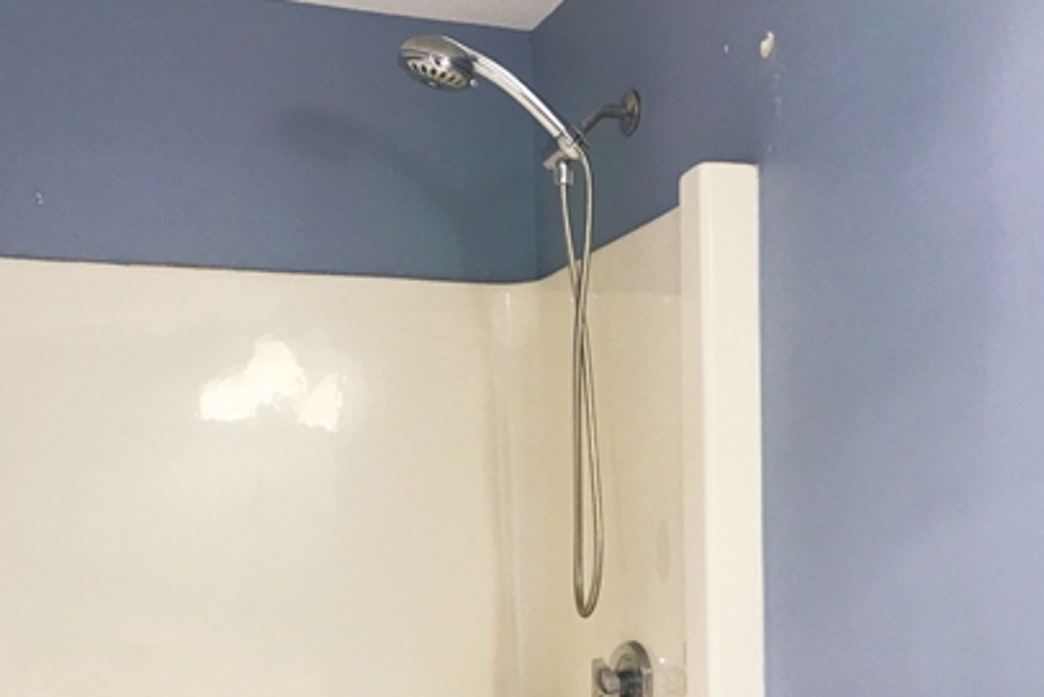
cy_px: 864
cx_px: 573
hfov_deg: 35.0
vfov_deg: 21.8
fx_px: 1653
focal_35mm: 57
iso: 25
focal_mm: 4.15
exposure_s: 1/15
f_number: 2.2
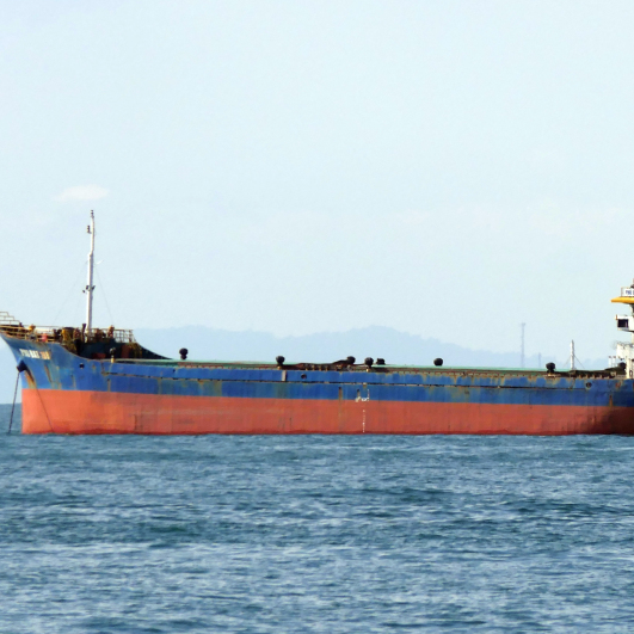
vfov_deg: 1.7
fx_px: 20804
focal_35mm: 1004
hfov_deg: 1.7
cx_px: 423
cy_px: 317
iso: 160
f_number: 4.5
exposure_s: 1/125
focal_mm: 176
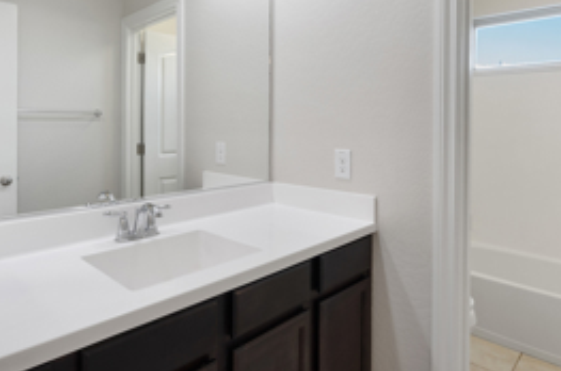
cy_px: 127
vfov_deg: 52.0
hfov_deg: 73.7
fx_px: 373
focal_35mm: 24
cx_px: 252
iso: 320
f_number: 9
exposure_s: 1/1.67
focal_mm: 14
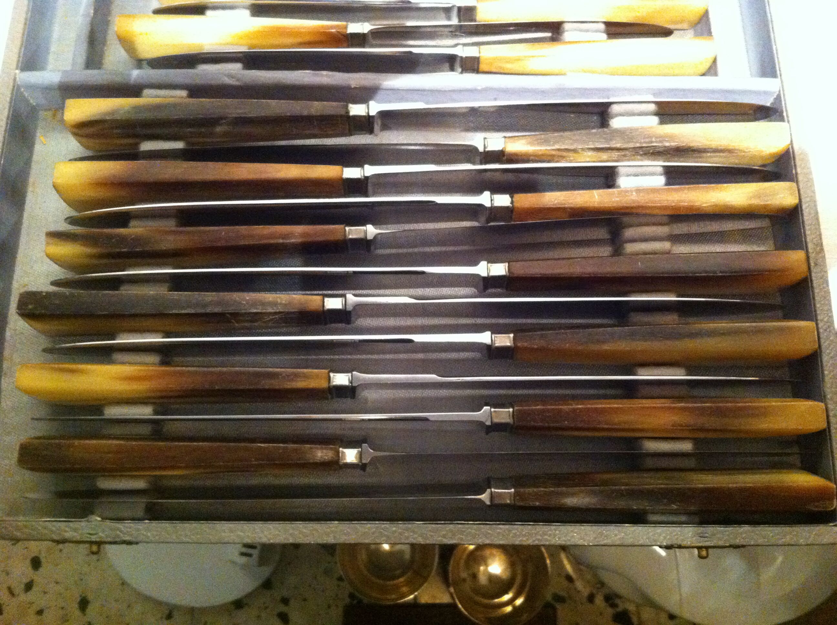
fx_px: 845
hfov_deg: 52.7
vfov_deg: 40.6
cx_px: 418
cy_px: 312
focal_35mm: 35
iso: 1000
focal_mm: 3.85
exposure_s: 1/17
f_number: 2.8
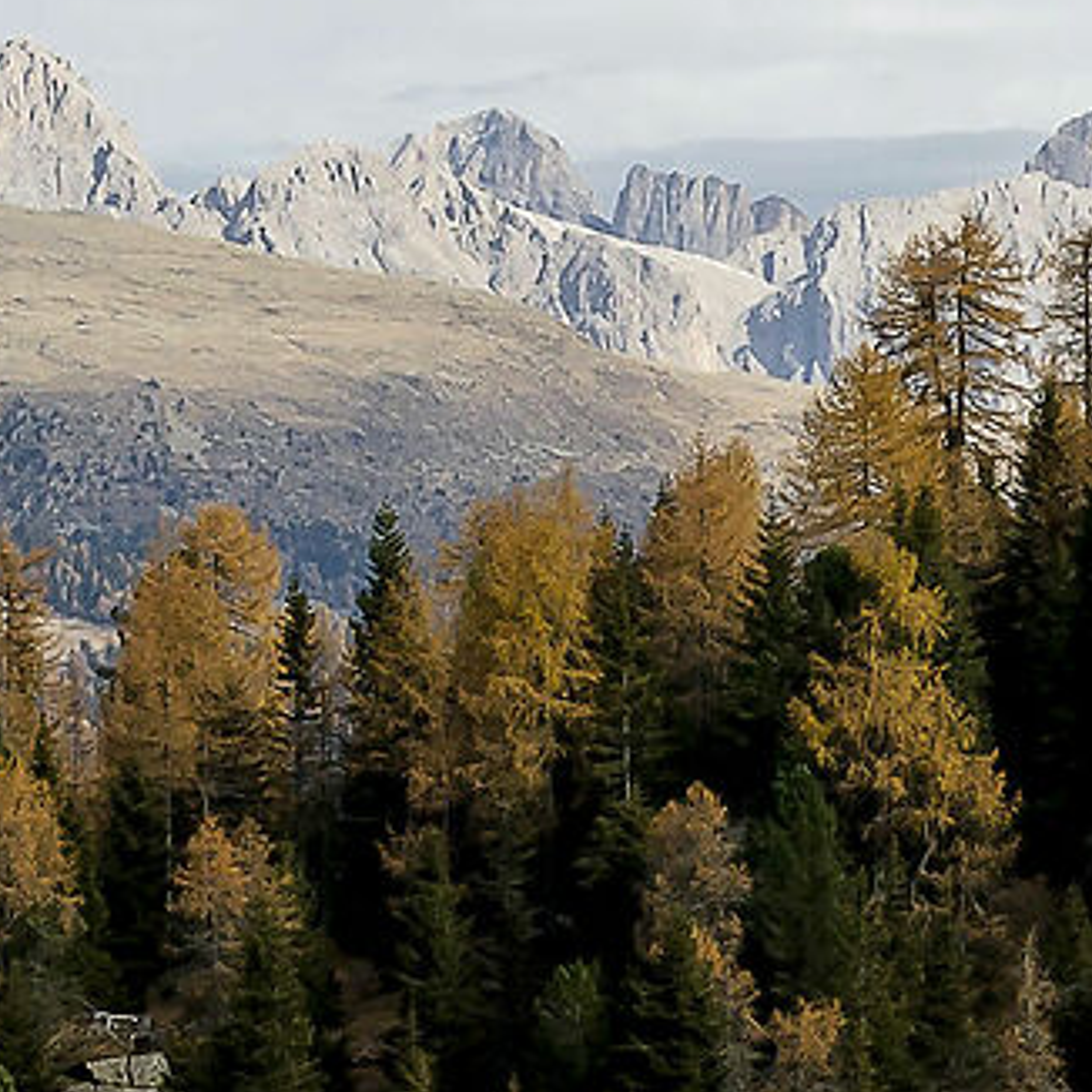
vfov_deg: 5.8
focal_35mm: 300
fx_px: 10707
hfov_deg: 5.7
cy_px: 90
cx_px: 1879
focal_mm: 32
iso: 100
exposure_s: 1/320
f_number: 9
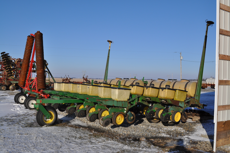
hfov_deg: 53.2
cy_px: 76
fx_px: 230
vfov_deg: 36.8
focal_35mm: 36
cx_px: 115
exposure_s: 1/400
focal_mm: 24
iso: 200
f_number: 10
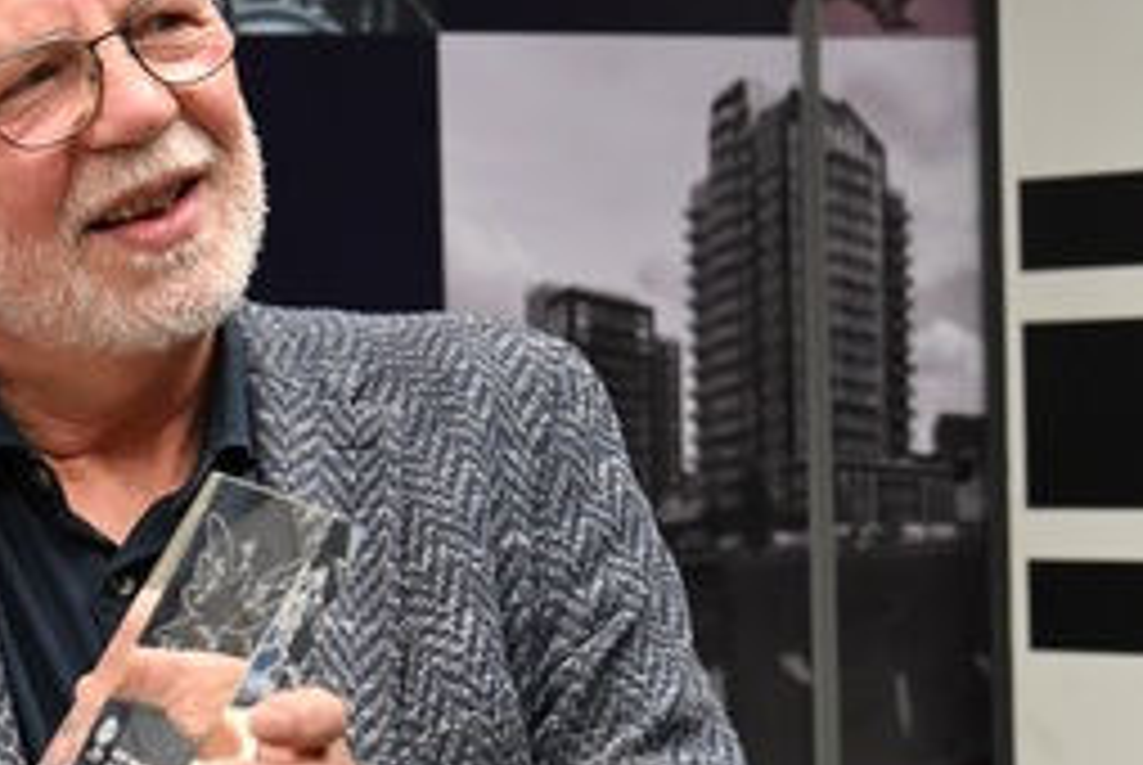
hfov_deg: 14.2
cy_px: 619
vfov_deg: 9.7
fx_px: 4482
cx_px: -162
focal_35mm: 141
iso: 4000
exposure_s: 1/125
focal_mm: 56
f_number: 5.6
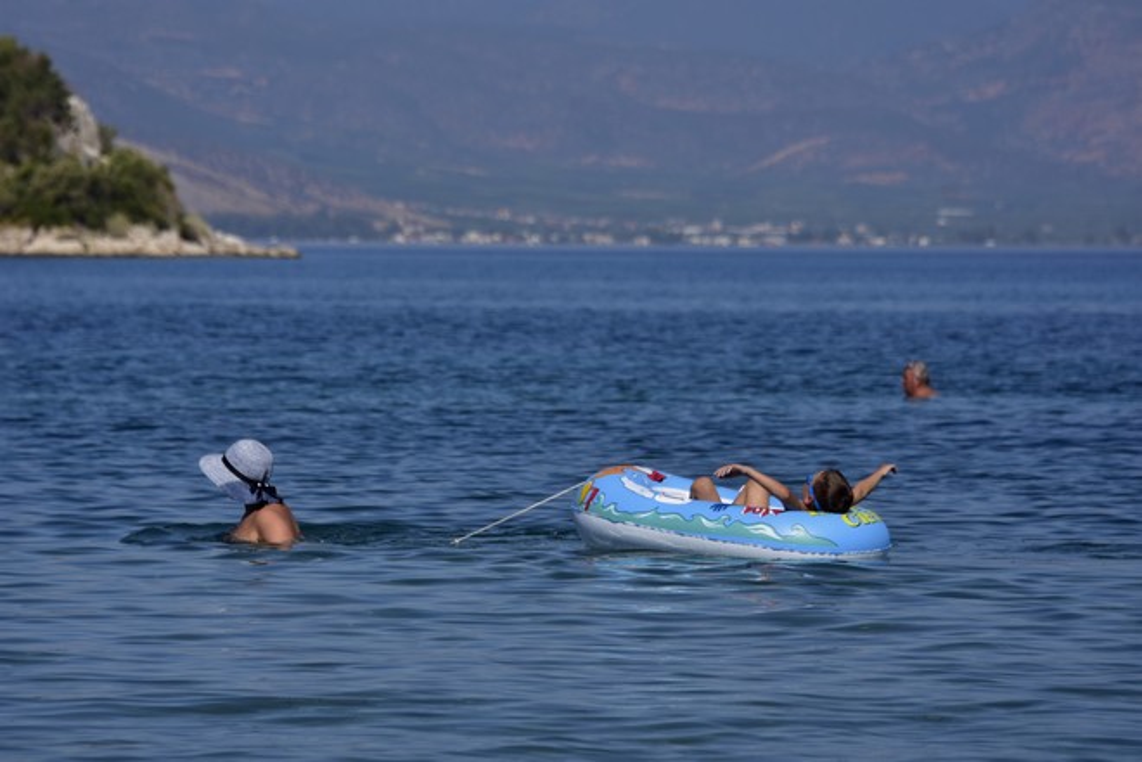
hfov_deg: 8.1
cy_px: 381
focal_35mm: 255
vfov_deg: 5.4
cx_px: 571
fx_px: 8089
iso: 200
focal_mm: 170
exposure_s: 1/1600
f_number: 5.6
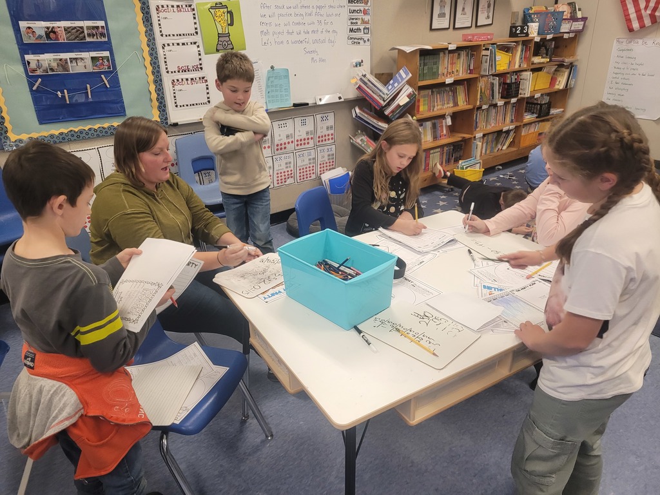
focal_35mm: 26
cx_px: 330
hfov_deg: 67.3
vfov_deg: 53.1
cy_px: 248
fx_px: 496
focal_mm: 5.4
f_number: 1.8
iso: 320
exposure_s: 1/120
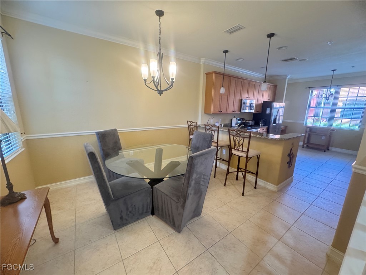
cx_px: 183
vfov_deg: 85.7
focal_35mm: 14
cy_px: 138
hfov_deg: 102.1
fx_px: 148
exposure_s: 1/60
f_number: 2.2
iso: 400
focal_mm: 2.22
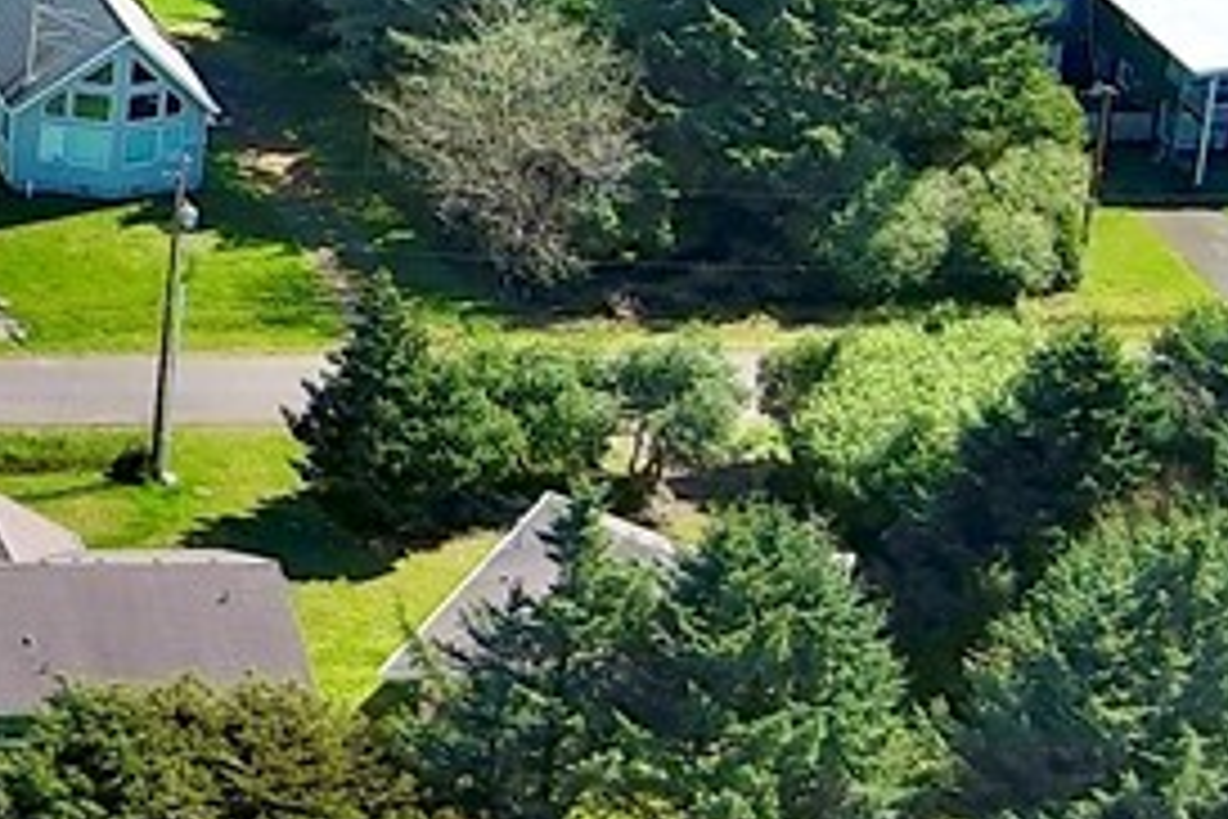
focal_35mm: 180
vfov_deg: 7.6
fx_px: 6140
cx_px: -1392
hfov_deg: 10.3
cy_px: -155
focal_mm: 10.57
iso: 100
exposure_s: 1/835
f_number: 2.8
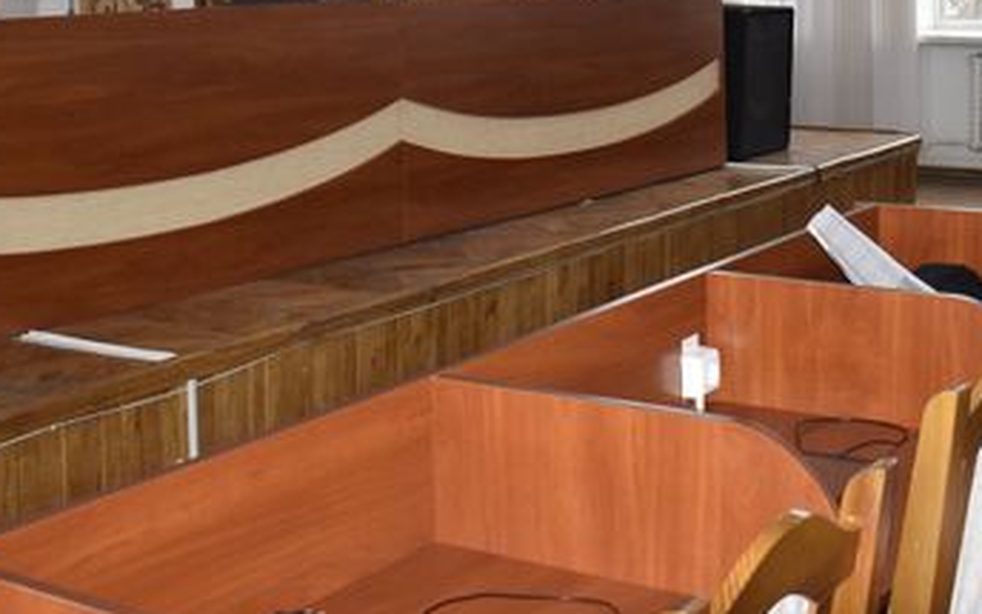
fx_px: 1606
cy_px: -80
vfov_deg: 20.5
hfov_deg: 33.2
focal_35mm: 60
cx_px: 756
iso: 800
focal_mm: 18
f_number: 5
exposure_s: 1/100
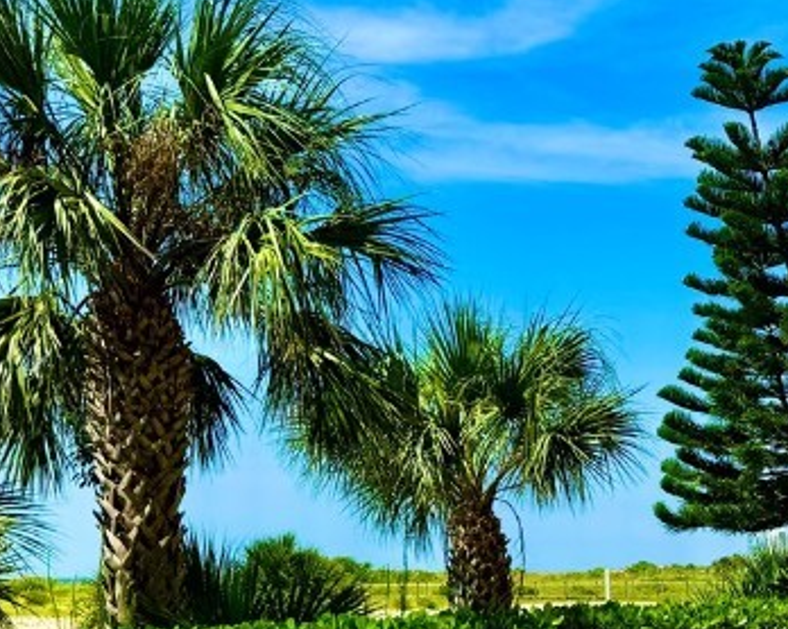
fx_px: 1608
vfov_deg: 21.7
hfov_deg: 25.0
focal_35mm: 69
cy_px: 543
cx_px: 928
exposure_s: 1/6410
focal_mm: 6.76
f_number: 1.78
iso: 80
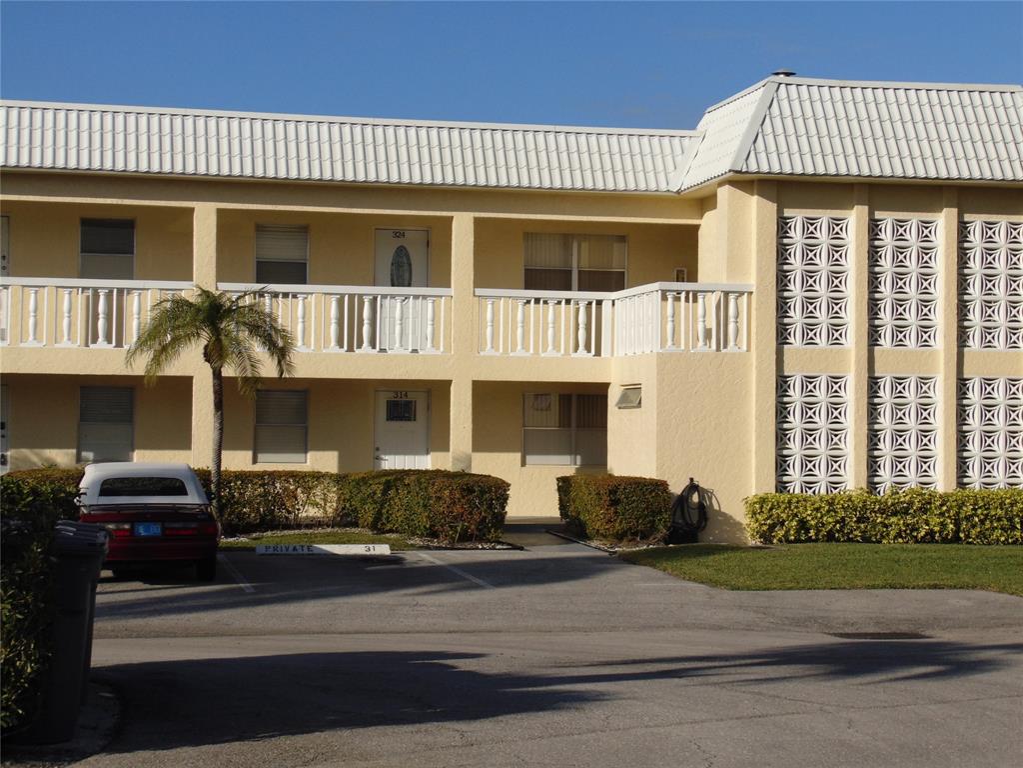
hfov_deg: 27.4
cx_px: 512
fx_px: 2098
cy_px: 384
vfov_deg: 20.7
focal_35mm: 71
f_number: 9.6
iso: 80
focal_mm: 12.8
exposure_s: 1/320
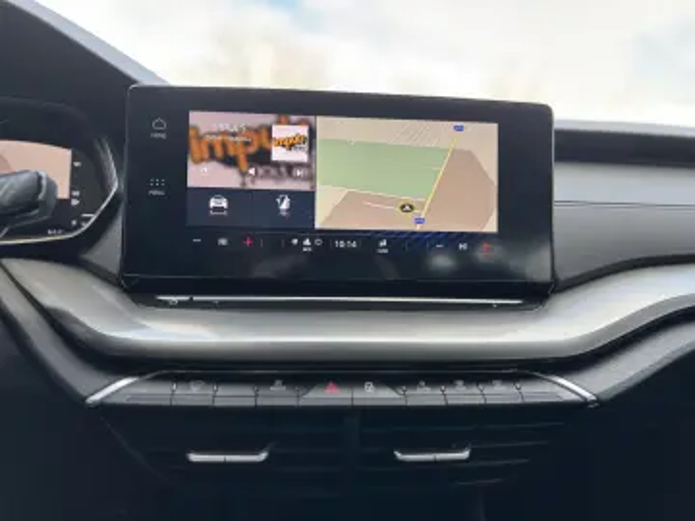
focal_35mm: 26
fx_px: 522
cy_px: 260
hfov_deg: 67.3
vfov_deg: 53.1
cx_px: 348
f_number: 1.6
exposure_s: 1/143
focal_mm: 5.96
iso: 40
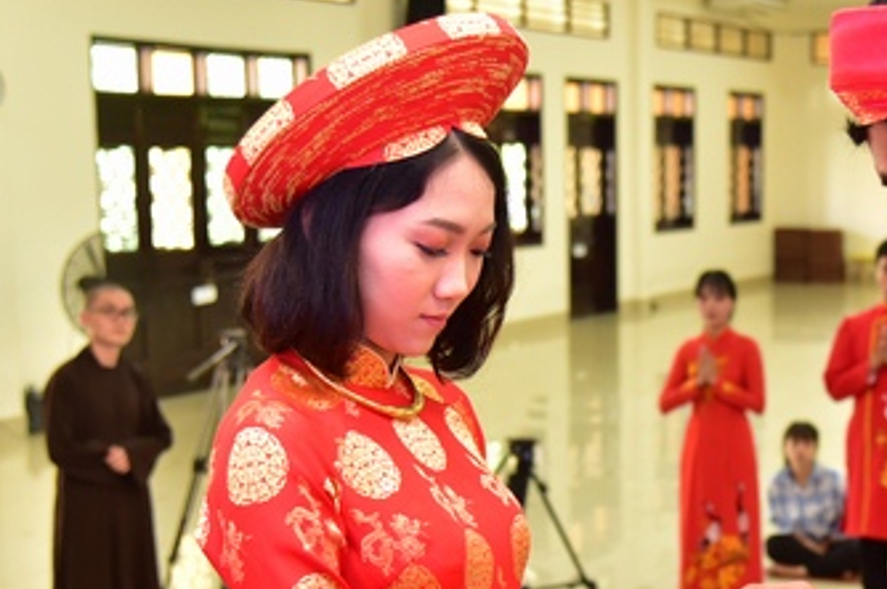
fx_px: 1821
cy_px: 519
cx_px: 677
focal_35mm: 74
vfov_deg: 18.1
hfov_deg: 27.0
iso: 800
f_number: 4
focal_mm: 38
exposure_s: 1/40
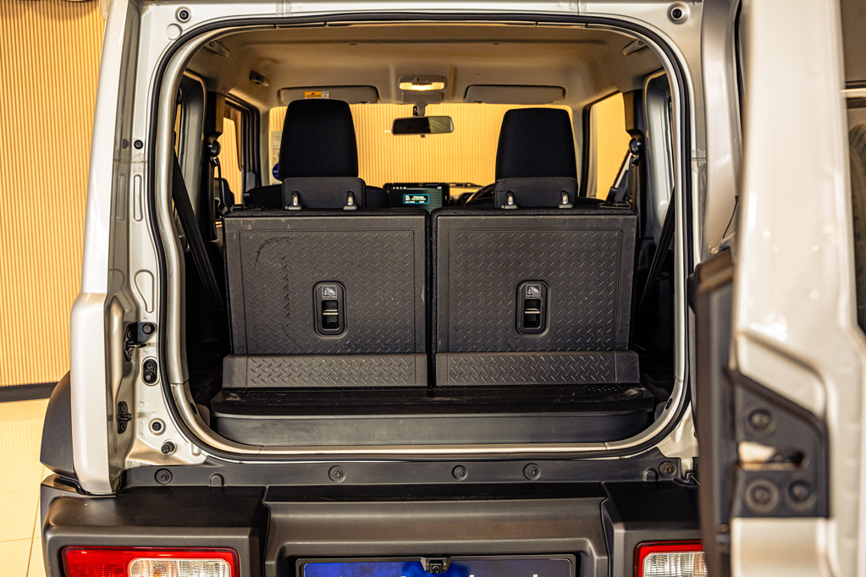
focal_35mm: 41
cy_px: 288
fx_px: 986
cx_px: 433
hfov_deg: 47.4
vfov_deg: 32.6
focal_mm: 41
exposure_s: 1/125
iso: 800
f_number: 4
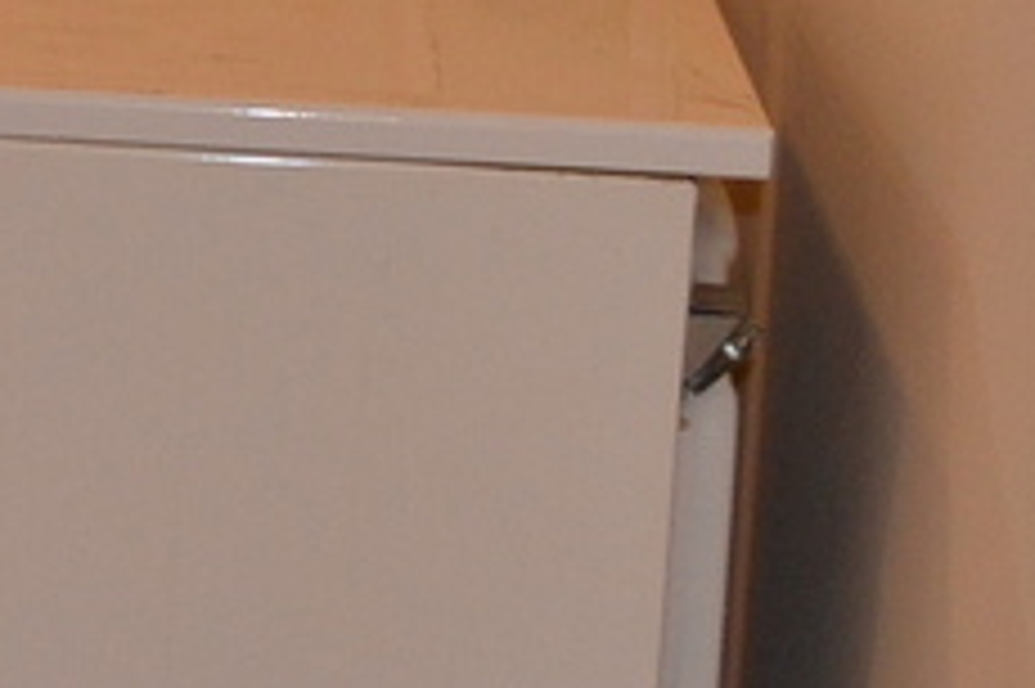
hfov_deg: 10.2
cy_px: 40
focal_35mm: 190
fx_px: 5458
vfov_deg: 7.2
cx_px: -904
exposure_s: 1/60
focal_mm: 18
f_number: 4
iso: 400
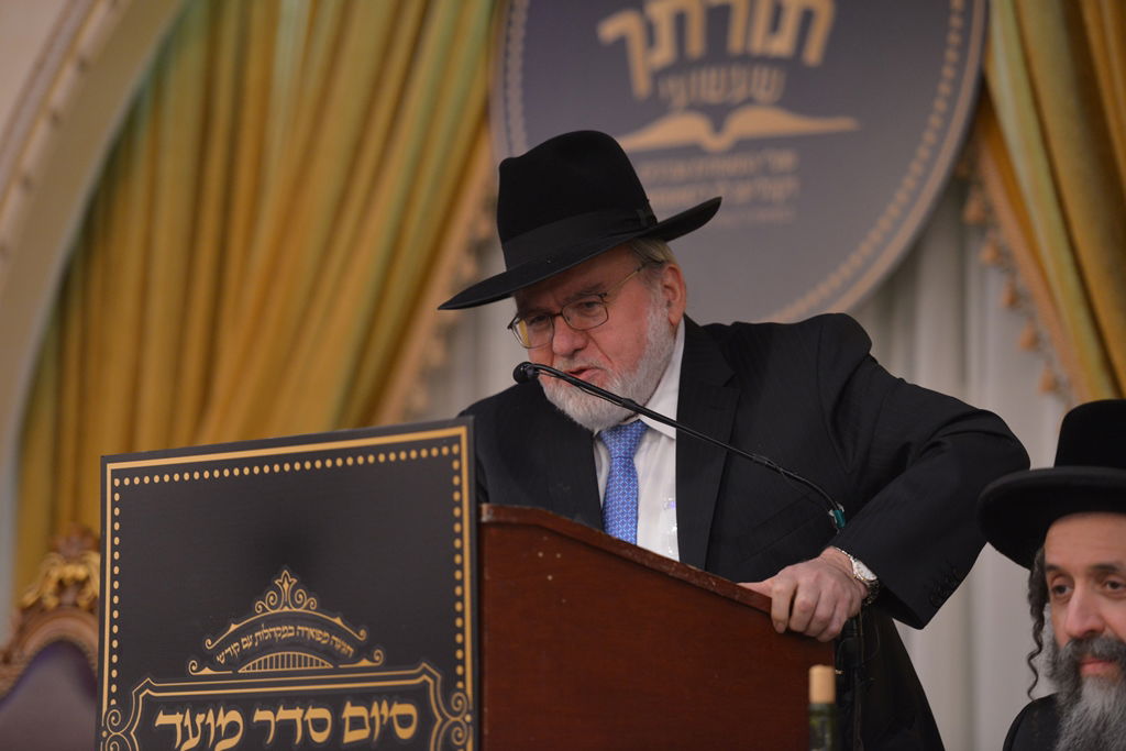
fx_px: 4692
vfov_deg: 9.2
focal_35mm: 150
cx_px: 563
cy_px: 376
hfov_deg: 13.7
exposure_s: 1/80
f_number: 2.8
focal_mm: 150
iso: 2000
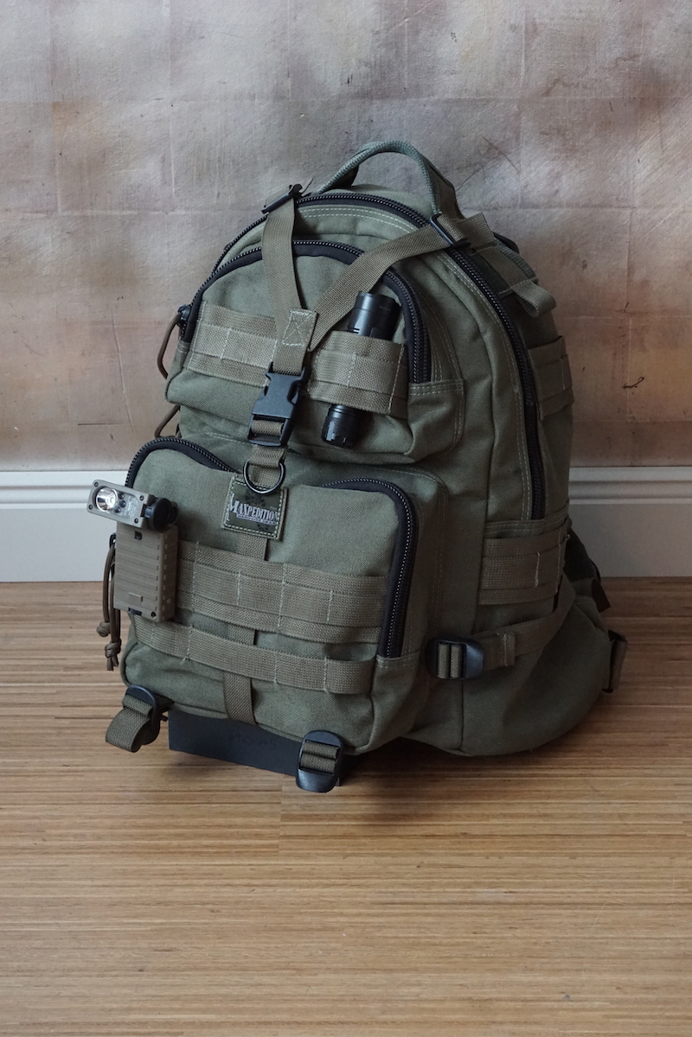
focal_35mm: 105
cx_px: 346
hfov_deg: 13.0
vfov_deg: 19.5
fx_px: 3027
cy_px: 518
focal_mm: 70
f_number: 14
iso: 3200
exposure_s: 1/2.5
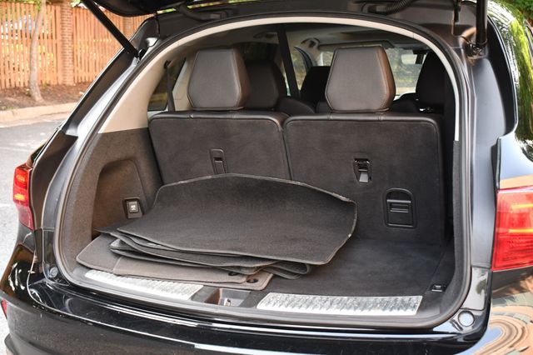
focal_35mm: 46
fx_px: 681
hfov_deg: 42.8
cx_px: 266
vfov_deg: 29.2
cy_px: 178
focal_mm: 31
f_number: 4.2
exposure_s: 1/125
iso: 800
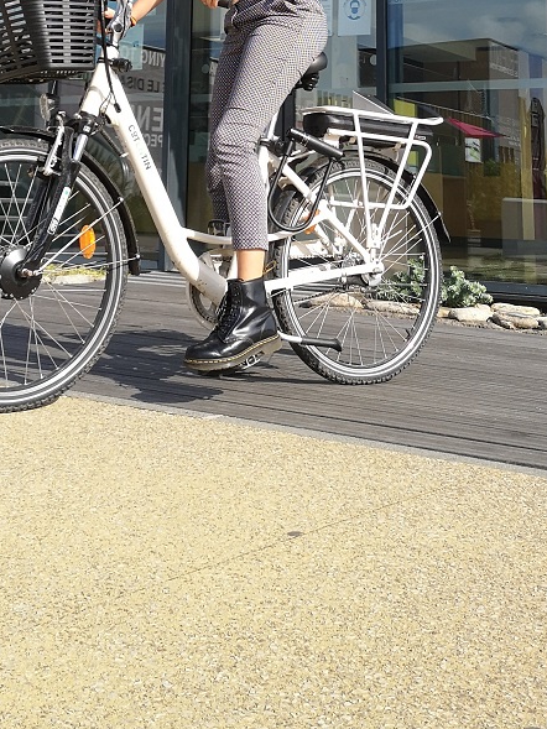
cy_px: -11
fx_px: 1158
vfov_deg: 32.0
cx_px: 212
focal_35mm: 55
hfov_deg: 26.5
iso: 50
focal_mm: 3.95
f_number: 1.8
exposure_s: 1/1786
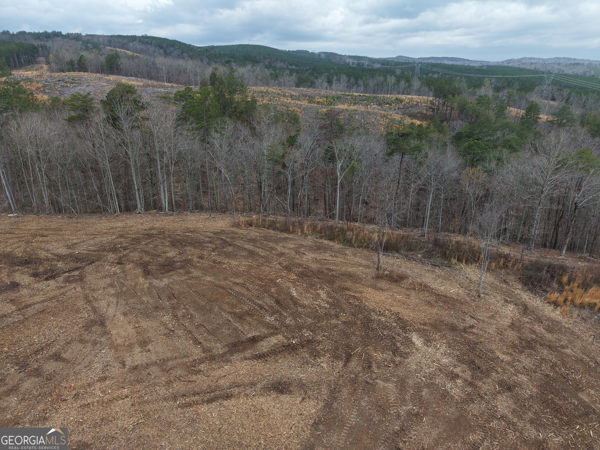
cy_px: 225
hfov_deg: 71.6
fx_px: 416
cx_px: 300
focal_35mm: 24
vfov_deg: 56.8
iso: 200
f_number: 1.8
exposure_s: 1/2000
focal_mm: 8.67
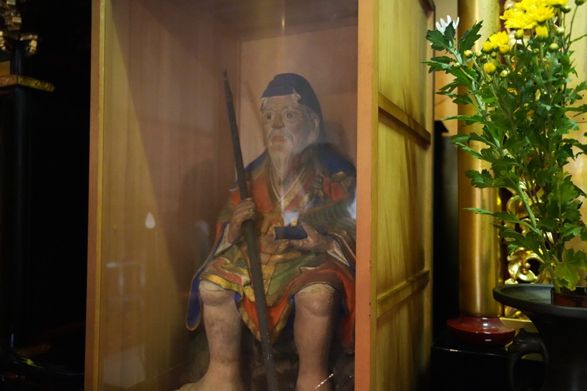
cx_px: 294
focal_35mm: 29
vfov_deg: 44.9
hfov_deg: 63.7
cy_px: 196
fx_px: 473
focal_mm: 29
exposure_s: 1/40
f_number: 4
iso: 12800
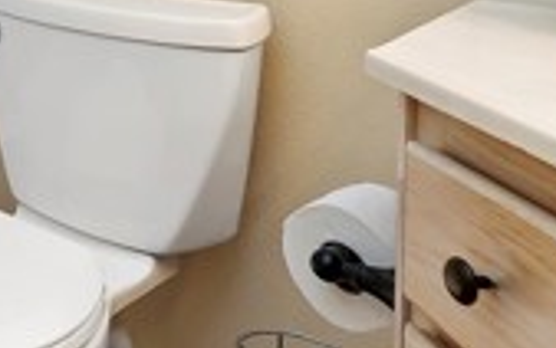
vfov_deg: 21.7
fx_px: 819
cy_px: -105
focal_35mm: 54
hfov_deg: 27.9
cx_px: -237
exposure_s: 1/4
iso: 500
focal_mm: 14
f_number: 10
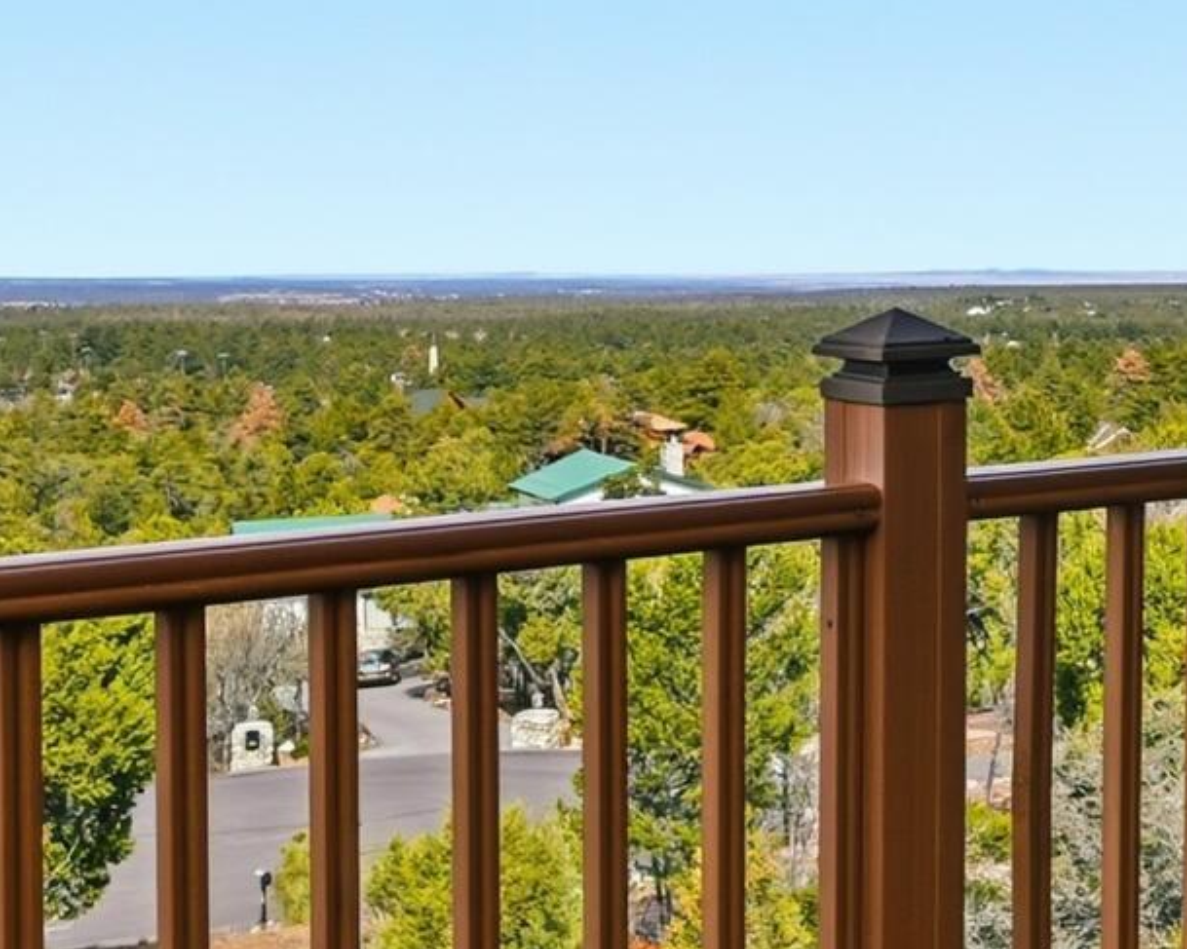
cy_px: 217
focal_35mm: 76
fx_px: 2680
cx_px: 1423
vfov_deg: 19.9
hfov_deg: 22.9
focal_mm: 16.5
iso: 250
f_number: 9
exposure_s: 1/3200
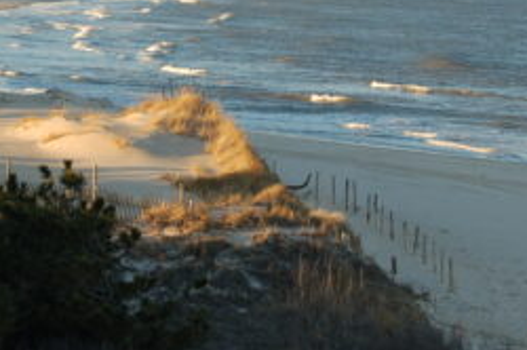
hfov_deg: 10.4
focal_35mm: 198
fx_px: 2898
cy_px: 16
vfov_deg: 6.9
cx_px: 192
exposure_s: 1/160
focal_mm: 55
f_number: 6.3
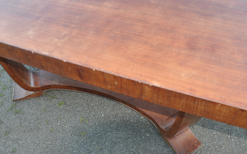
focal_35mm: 38
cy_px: 47
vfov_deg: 33.2
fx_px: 256
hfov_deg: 51.5
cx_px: 124
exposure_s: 1/60
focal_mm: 18
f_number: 3.5
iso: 250
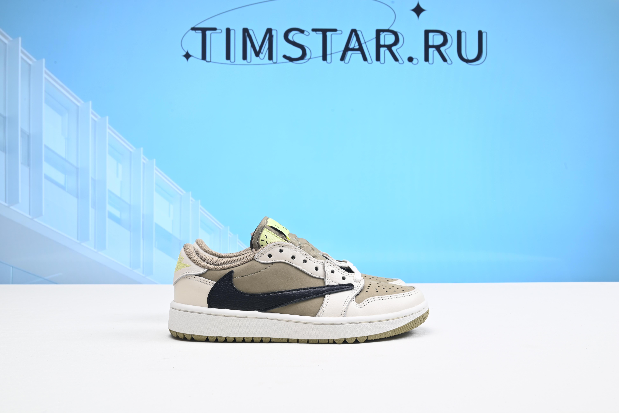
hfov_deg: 51.9
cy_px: 206
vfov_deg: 36.0
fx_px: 636
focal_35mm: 37
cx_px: 310
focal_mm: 37
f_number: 16
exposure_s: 1/2
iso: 100
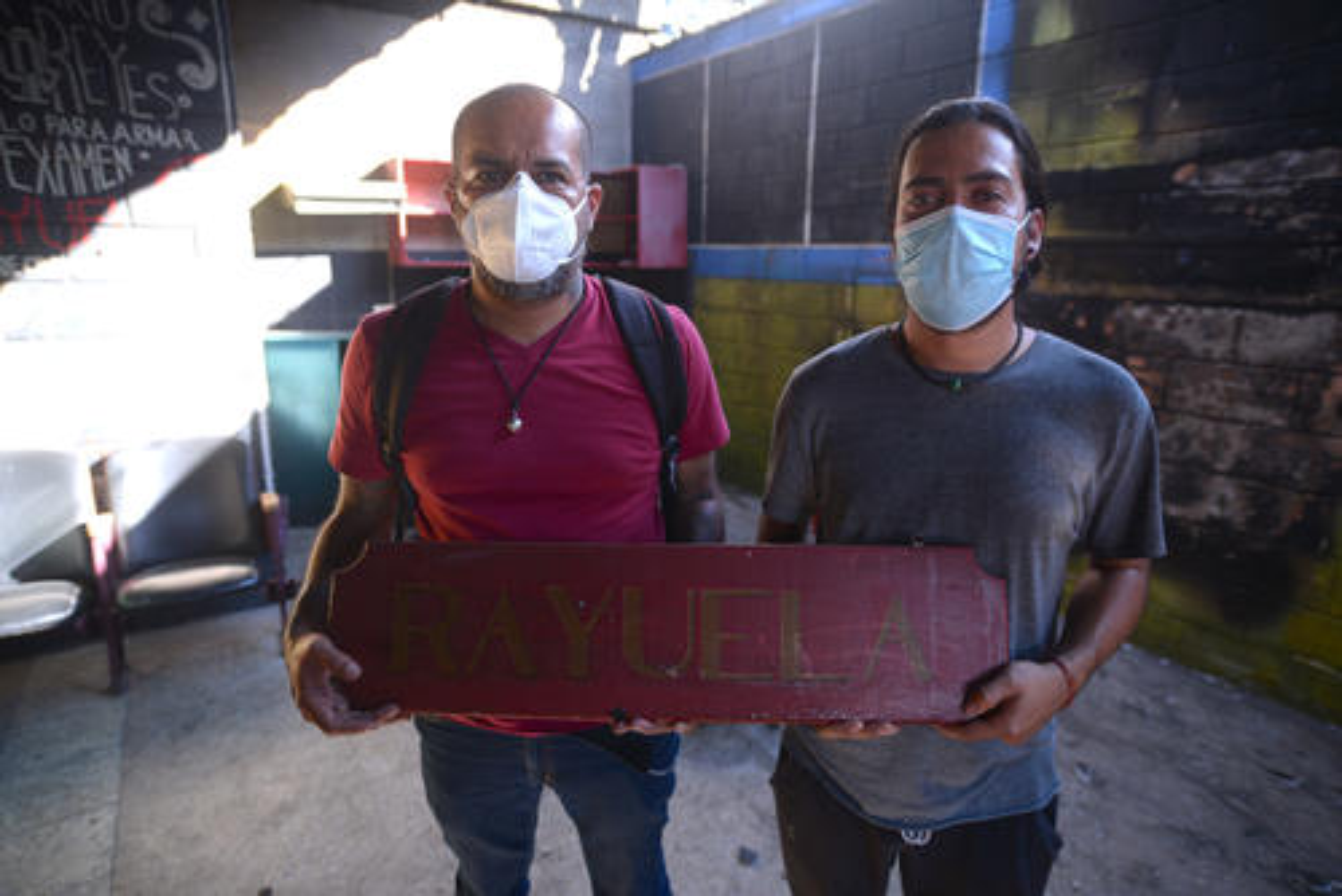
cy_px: 448
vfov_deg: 62.0
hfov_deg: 83.9
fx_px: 746
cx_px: 671
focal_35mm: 20
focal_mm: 20
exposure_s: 1/250
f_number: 3.2
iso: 250
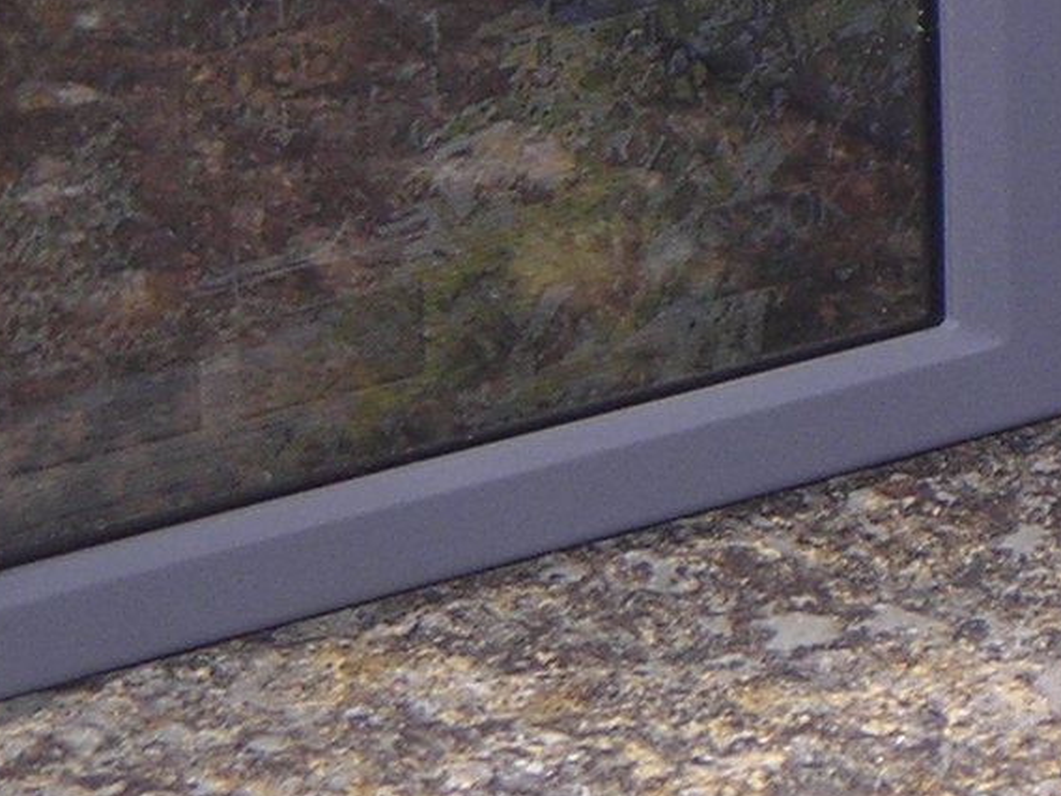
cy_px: -376
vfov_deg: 3.9
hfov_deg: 5.1
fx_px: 11709
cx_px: 1859
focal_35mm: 382
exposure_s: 1/59.2
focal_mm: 12.7
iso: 50
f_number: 4.2
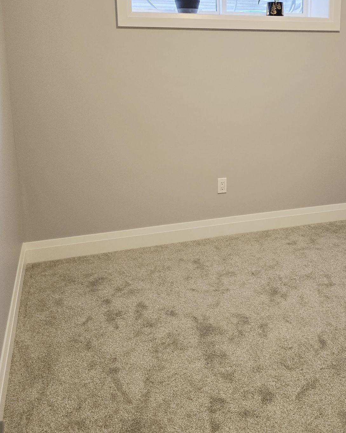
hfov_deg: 38.4
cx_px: 249
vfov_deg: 47.4
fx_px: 486
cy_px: 154
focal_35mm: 38
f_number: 1.7
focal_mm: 6.3
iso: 250
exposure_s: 1/120
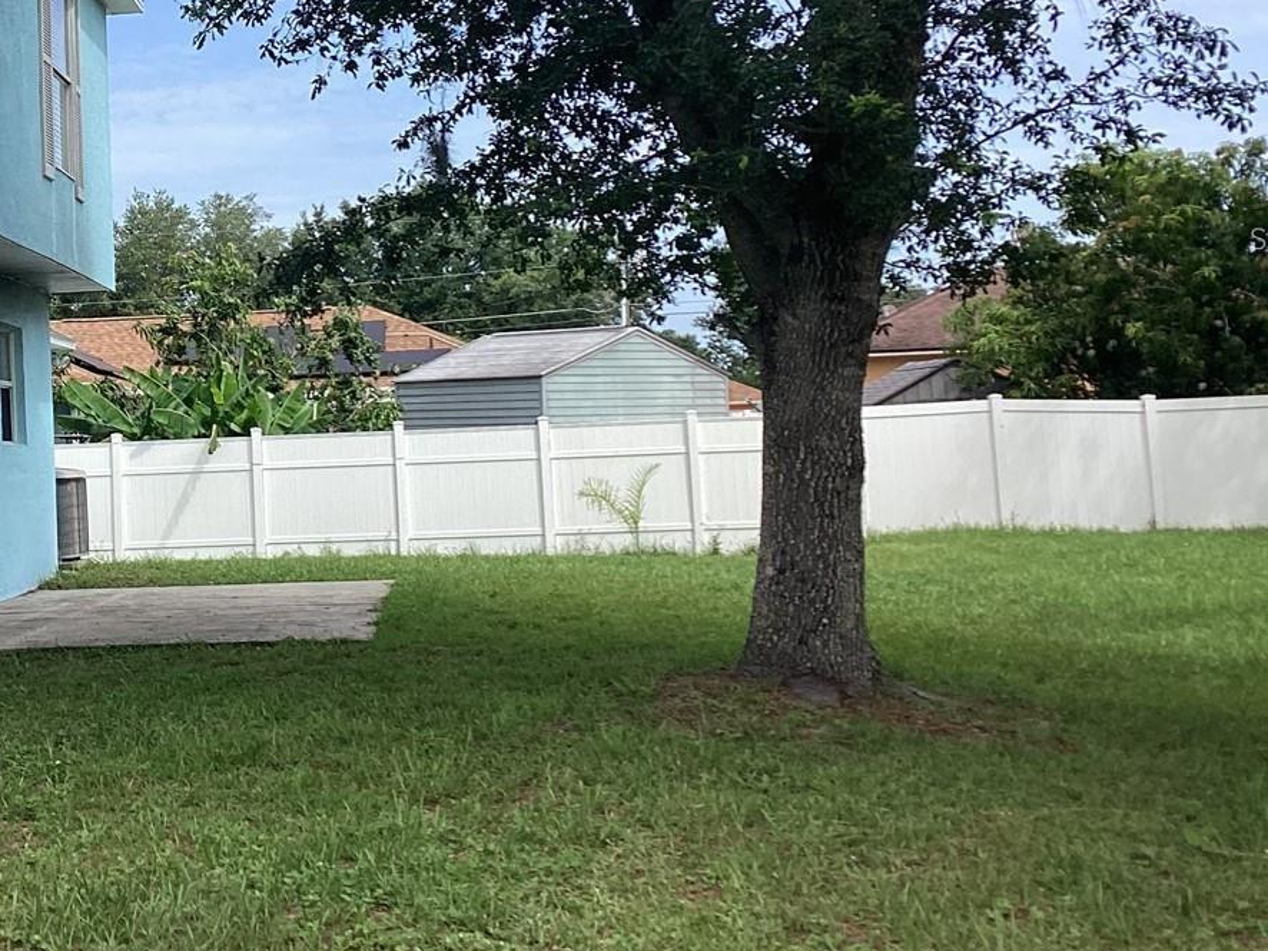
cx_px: 240
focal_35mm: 56
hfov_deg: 33.3
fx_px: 2051
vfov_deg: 25.8
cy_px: 238
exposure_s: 1/926
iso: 25
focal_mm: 3.3
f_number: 2.4
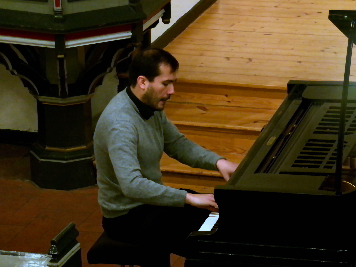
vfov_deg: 5.5
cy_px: 133
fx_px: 2756
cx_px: 178
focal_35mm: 268
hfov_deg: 7.4
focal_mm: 47.8
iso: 800
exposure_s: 1/34
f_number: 5.1
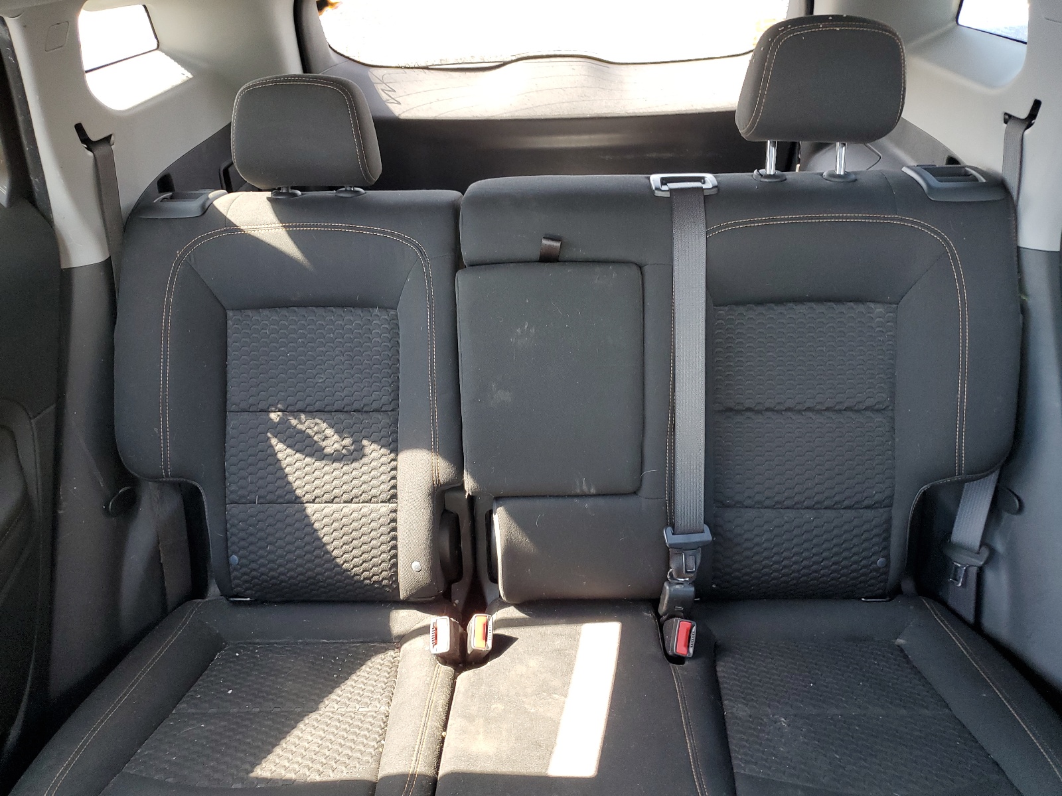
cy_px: 398
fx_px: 798
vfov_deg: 53.1
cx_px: 531
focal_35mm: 26
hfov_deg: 67.3
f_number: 1.5
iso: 89
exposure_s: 1/60.2
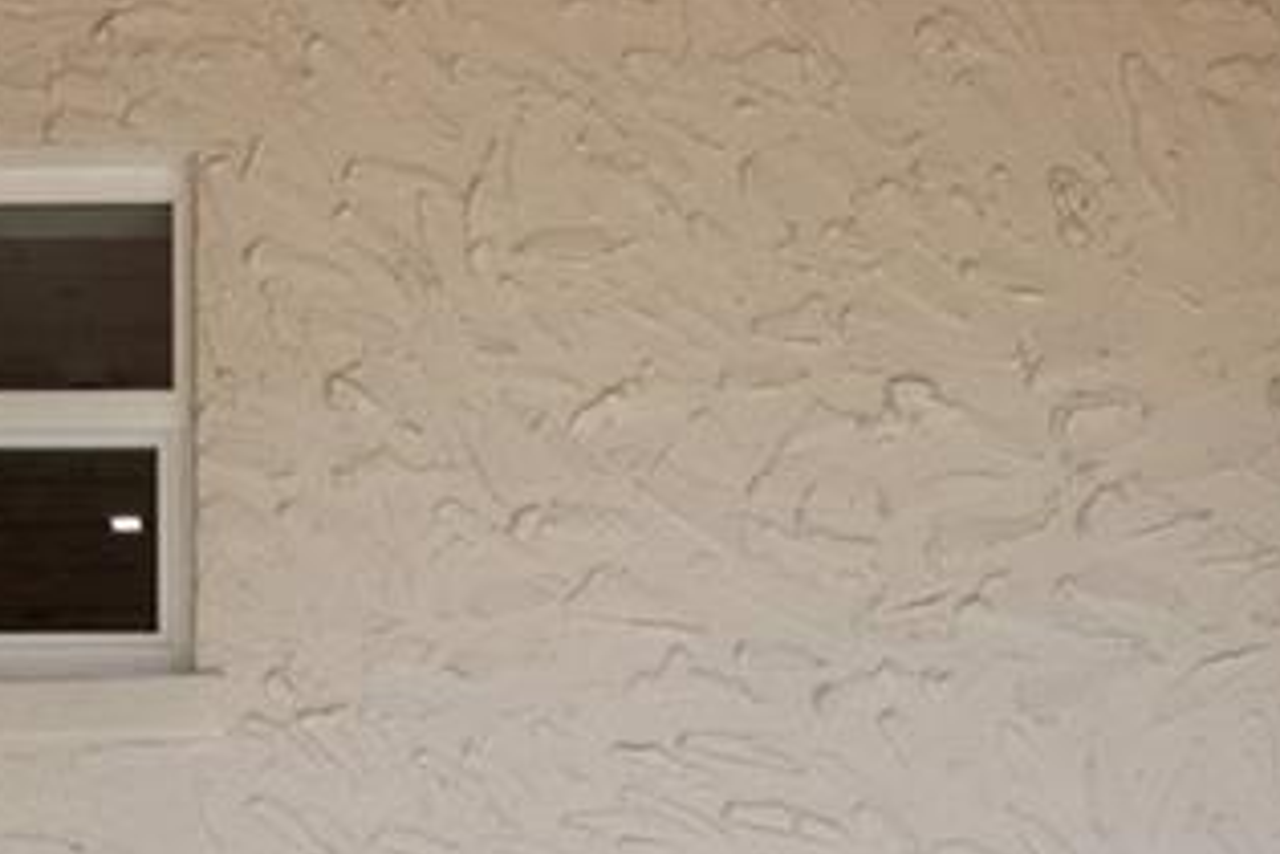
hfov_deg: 16.8
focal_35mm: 122
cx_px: 622
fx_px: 4337
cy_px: 2155
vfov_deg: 9.7
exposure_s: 1/500
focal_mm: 24
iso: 320
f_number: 7.1
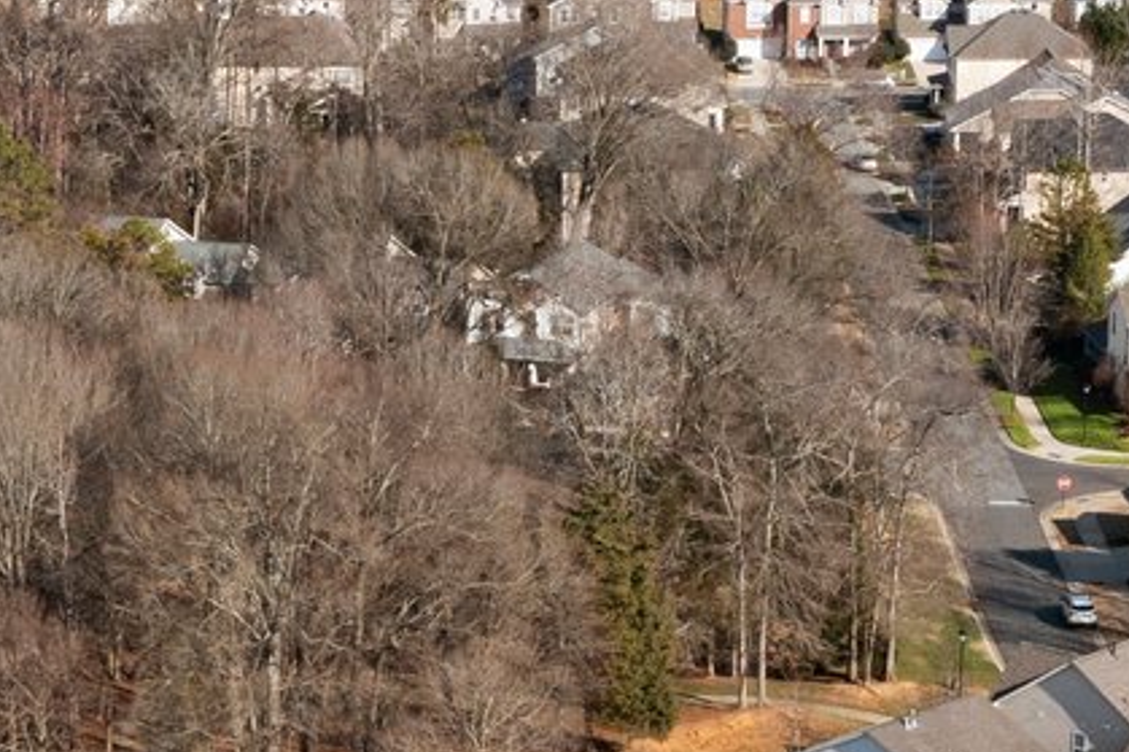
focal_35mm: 137
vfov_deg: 9.9
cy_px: 884
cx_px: 280
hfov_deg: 14.9
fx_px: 4295
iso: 100
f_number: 5.6
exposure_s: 1/500
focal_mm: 10.26
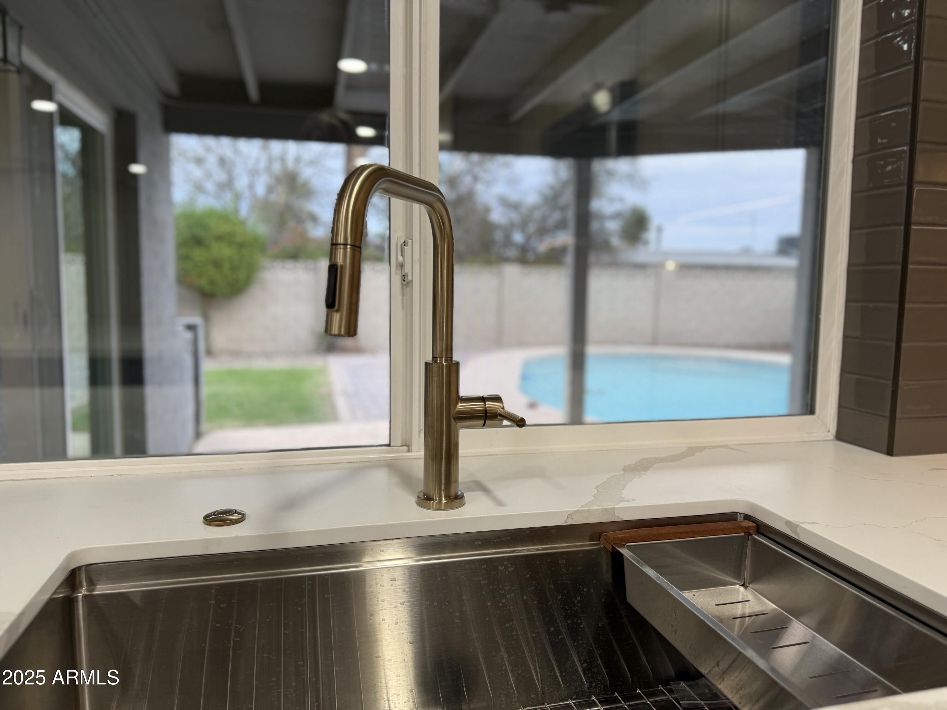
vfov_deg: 56.8
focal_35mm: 24
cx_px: 474
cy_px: 355
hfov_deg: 71.6
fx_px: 657
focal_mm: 6.76
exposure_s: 1/120
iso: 100
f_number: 1.78
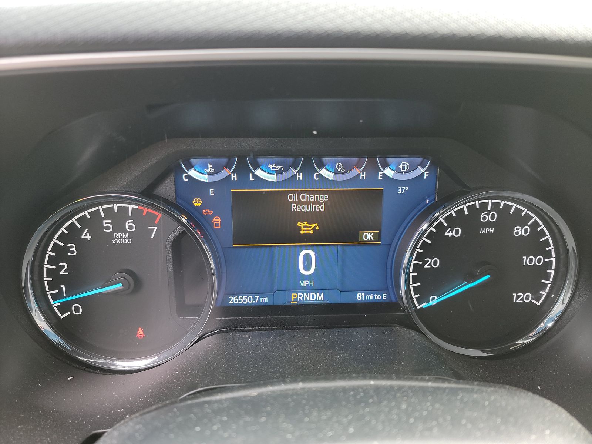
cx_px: 296
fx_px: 410
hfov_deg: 71.6
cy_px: 222
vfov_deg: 56.8
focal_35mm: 24
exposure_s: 1/59
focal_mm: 6.7
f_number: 1.8
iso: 157
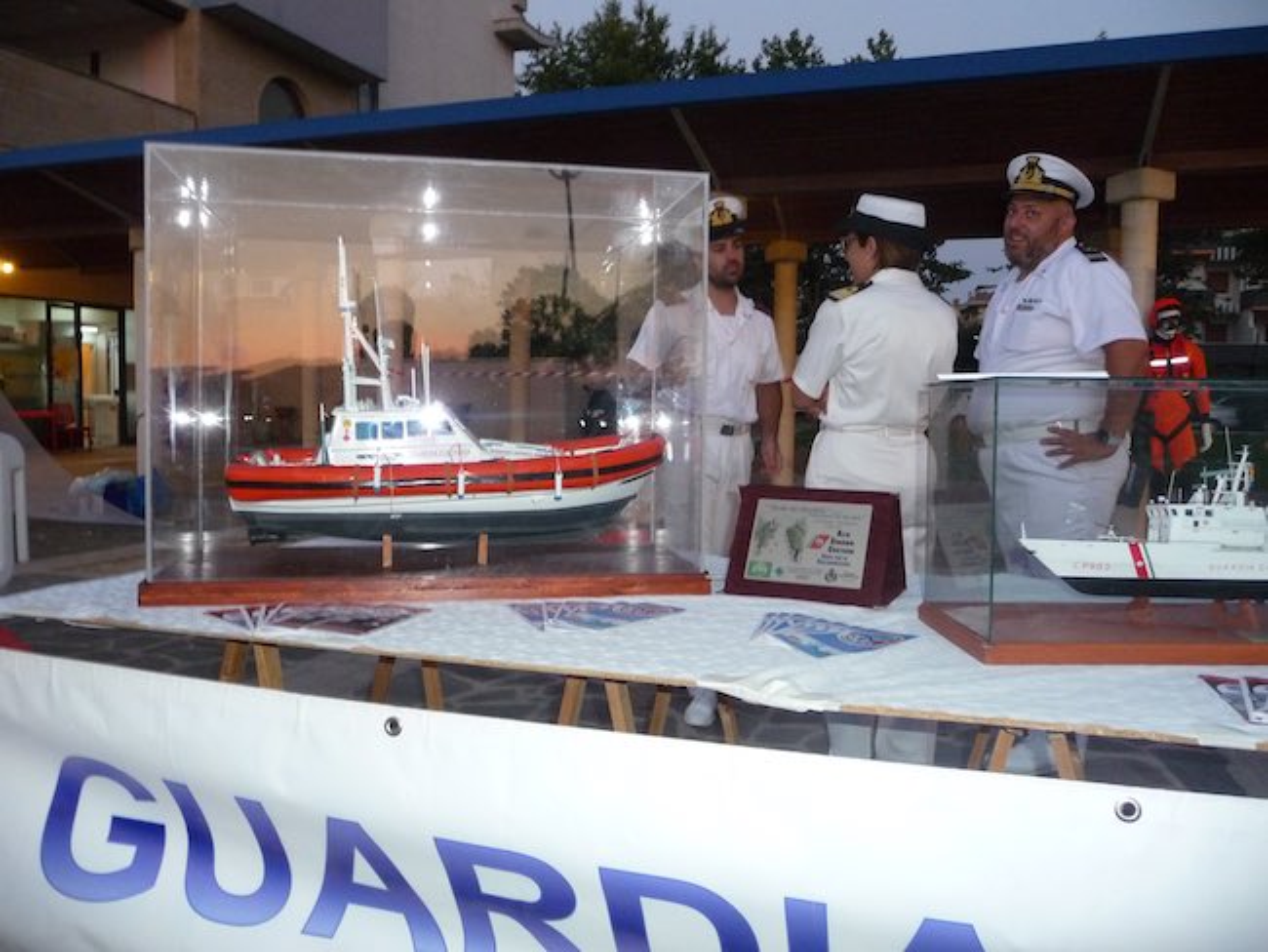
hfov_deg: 63.4
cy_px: 476
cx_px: 634
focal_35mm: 28
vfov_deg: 49.8
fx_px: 1026
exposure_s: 1/30
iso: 400
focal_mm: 4.7
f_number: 3.3
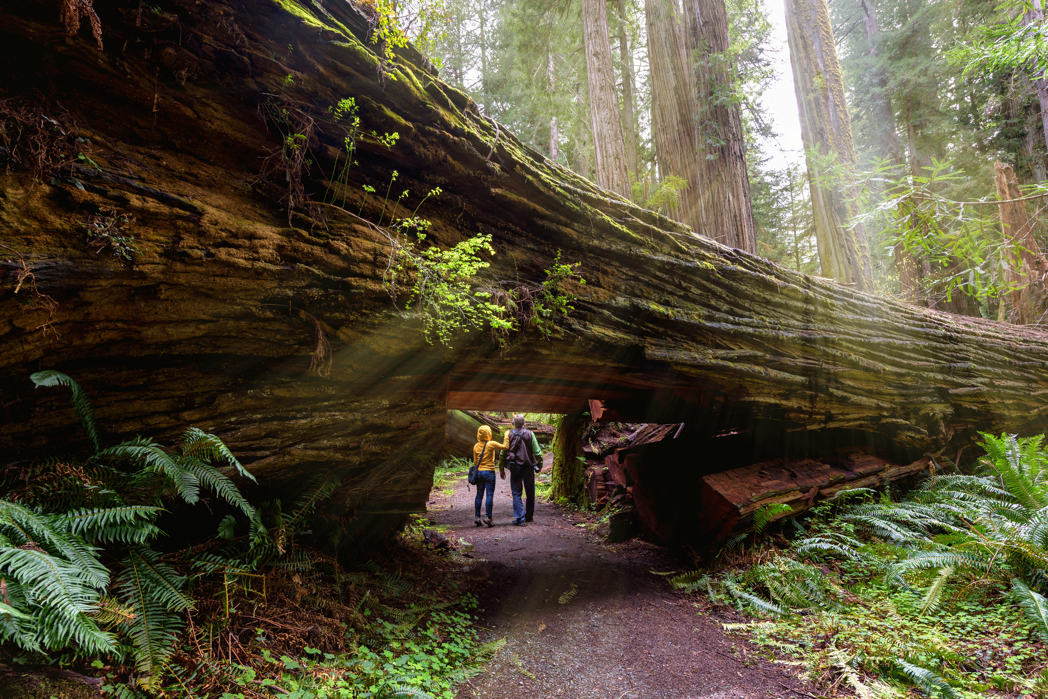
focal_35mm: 17
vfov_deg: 70.5
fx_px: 495
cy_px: 350
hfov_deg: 93.3
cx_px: 524
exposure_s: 1/13
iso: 100
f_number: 7.1
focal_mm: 17
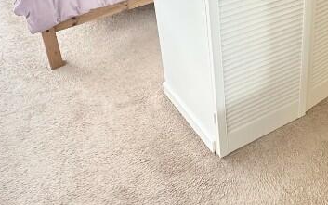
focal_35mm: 43
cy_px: -7
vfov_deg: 27.8
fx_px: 385
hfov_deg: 44.6
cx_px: 246
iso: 320
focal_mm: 2.22
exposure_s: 1/60
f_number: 2.2
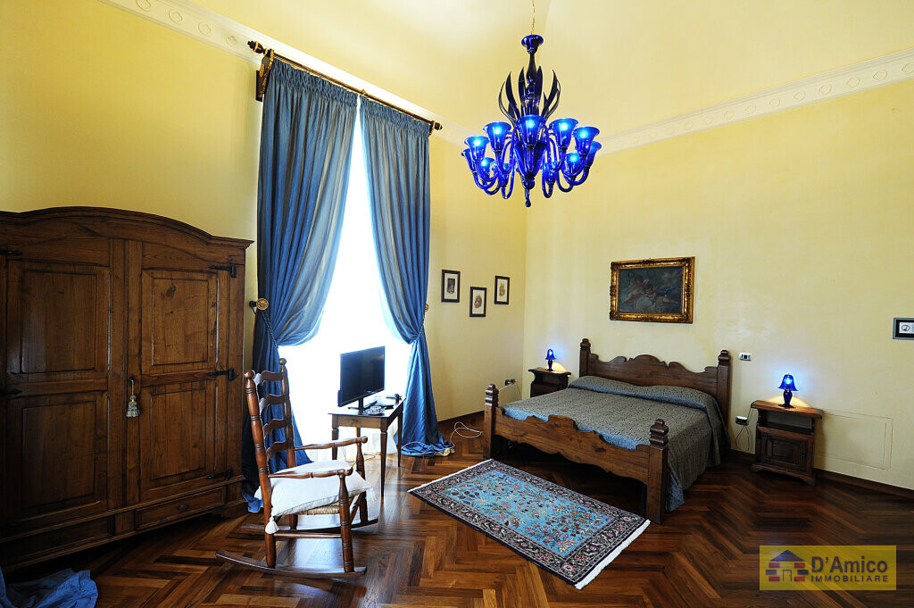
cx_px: 457
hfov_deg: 104.3
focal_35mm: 14
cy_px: 304
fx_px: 355
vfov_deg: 81.1
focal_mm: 14
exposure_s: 1/50
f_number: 4
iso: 800
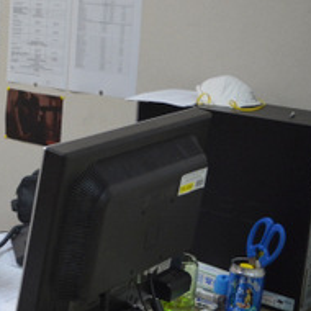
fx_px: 874
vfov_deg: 20.1
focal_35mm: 86
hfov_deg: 17.6
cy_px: 114
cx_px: -190
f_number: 3.8
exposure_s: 1/50
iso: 800
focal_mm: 20
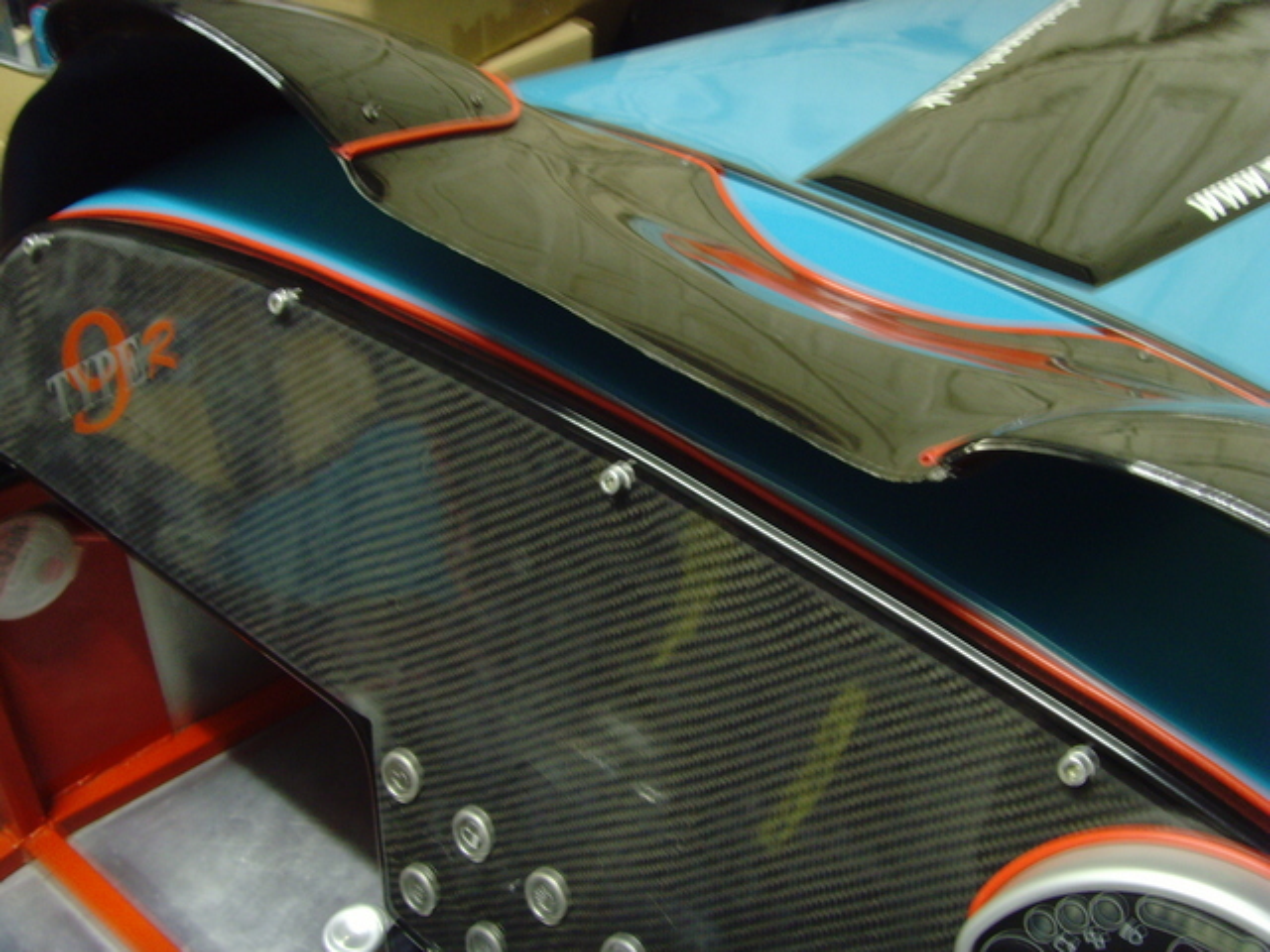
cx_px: 635
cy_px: 476
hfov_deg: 47.9
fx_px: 1431
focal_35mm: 39
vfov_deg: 36.8
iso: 200
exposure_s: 1/3
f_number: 3.5
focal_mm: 6.6
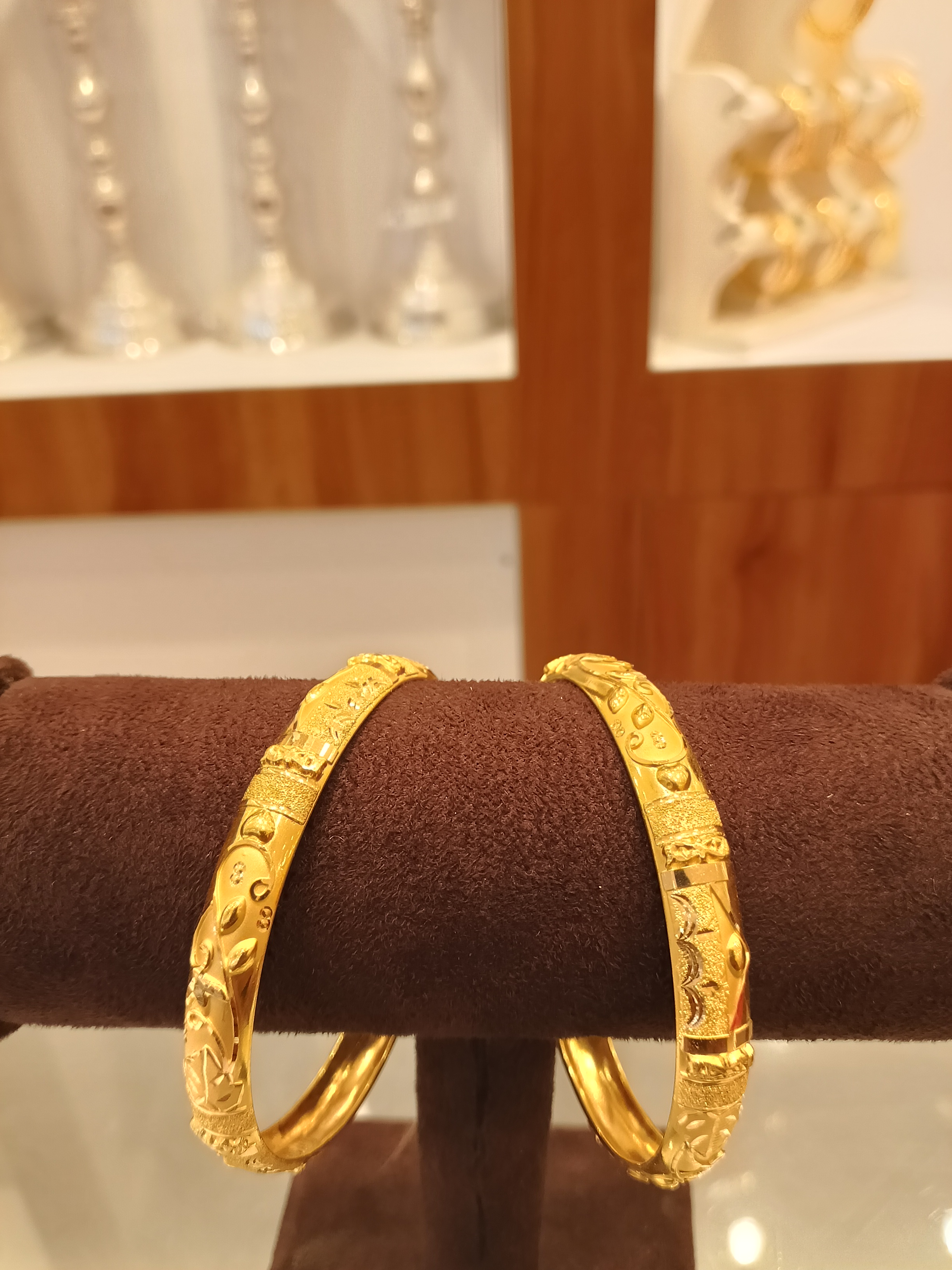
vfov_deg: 65.3
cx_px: 476
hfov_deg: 51.4
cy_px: 635
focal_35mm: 27
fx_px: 990
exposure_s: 1/100
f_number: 1.8
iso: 125
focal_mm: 3.61
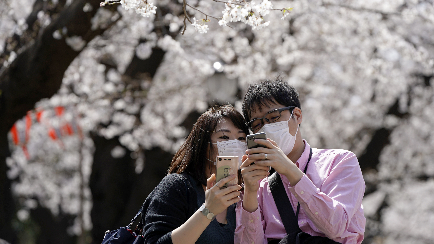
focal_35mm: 187
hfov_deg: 11.5
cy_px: 106
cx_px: 217
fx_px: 2152
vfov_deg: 6.5
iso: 100
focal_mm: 178
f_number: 5
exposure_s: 1/500
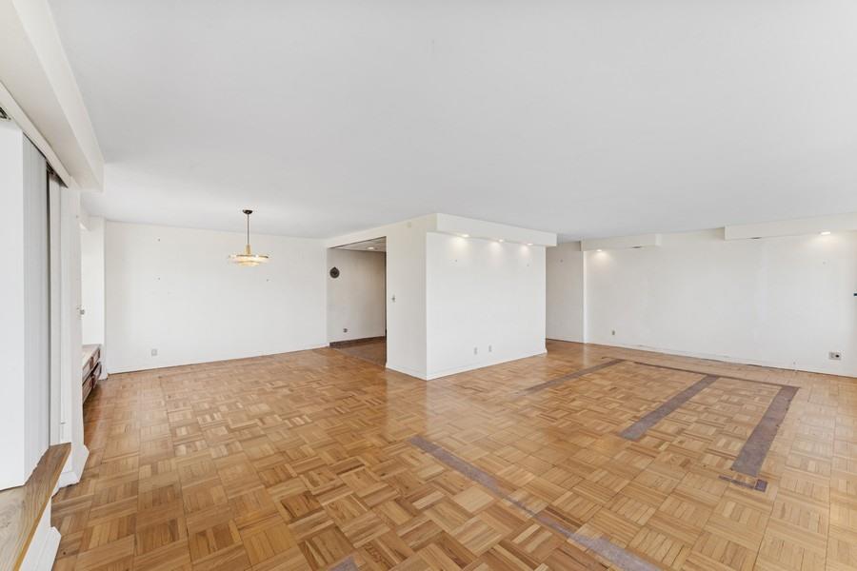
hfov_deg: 104.3
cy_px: 286
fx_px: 333
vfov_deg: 81.2
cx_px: 428
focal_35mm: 14
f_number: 11
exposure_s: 1/13
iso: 100
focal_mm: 14
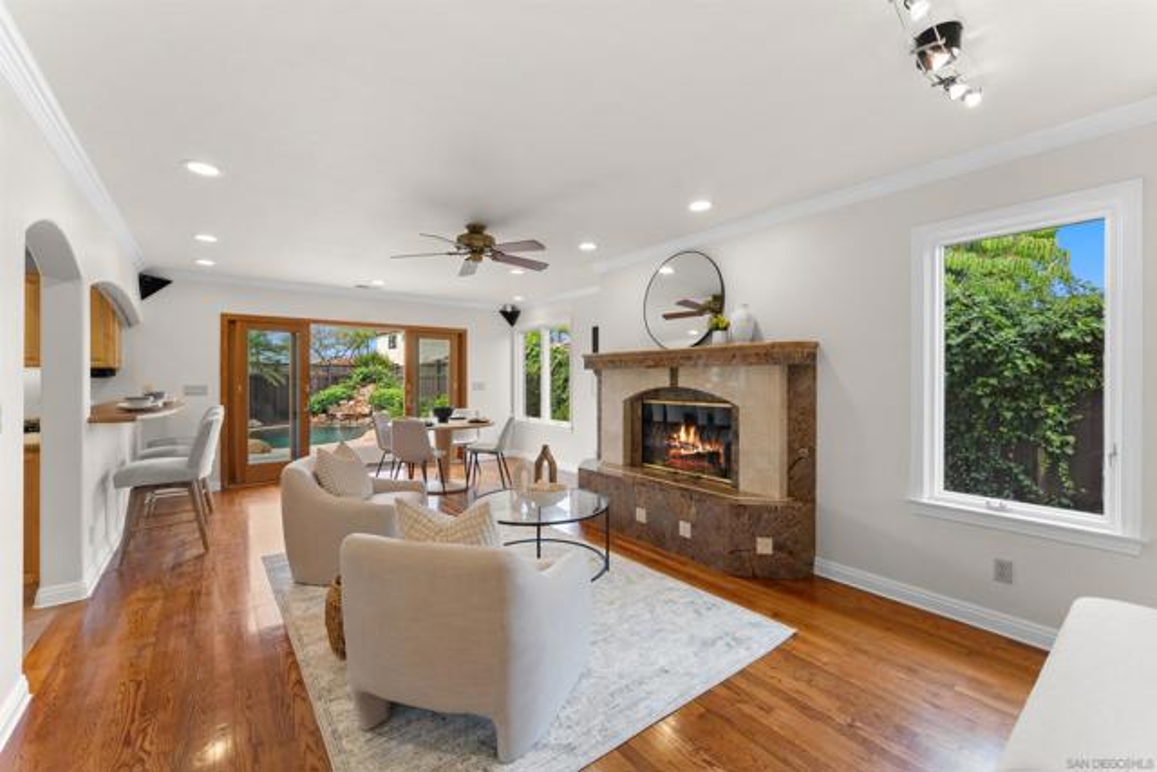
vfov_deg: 78.5
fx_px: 473
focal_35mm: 15
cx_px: 578
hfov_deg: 101.5
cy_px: 386
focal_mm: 14.7
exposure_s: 1/25
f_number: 10
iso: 800
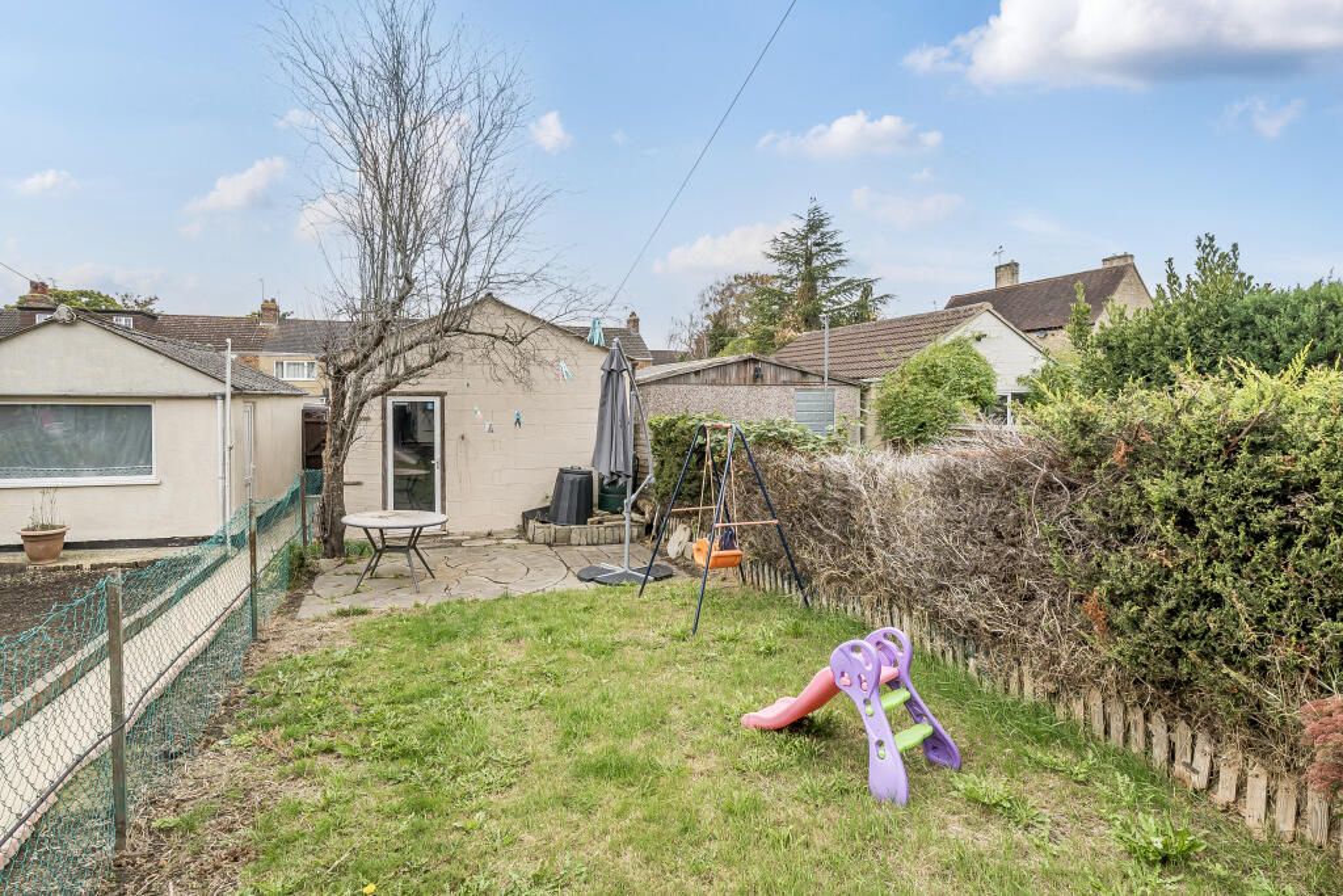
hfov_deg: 90.0
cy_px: 448
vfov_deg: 67.4
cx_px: 672
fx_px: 672
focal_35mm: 18
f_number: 8
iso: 400
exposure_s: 1/100
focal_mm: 12
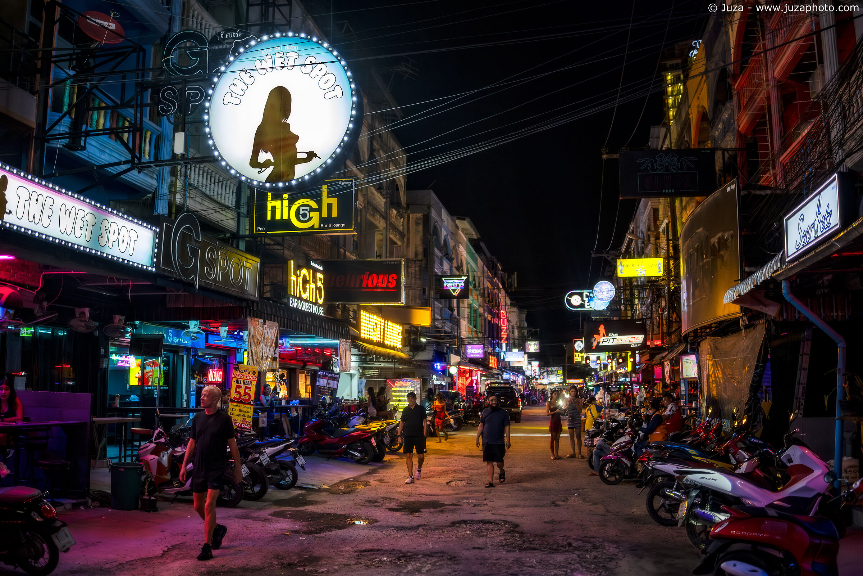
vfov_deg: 37.9
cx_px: 432
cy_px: 288
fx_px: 839
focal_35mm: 35
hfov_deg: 54.4
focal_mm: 23
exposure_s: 1/320
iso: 800
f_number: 1.4
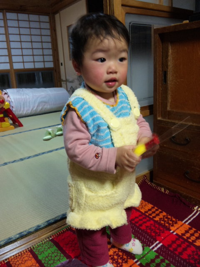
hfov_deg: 48.2
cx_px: 100
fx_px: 223
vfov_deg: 61.7
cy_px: 134
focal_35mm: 29
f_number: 2.8
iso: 100
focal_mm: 4.82
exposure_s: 1/4.53
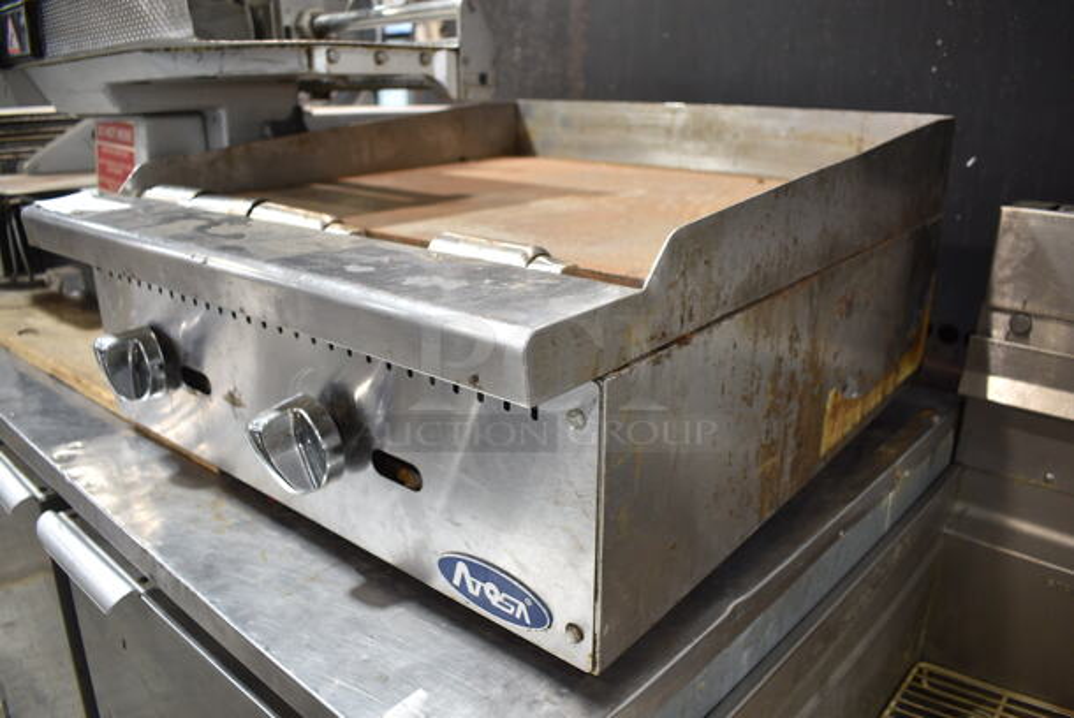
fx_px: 806
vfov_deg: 48.0
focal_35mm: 27
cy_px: 359
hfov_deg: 67.3
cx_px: 537
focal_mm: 18
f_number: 3.5
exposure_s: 1/30
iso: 280
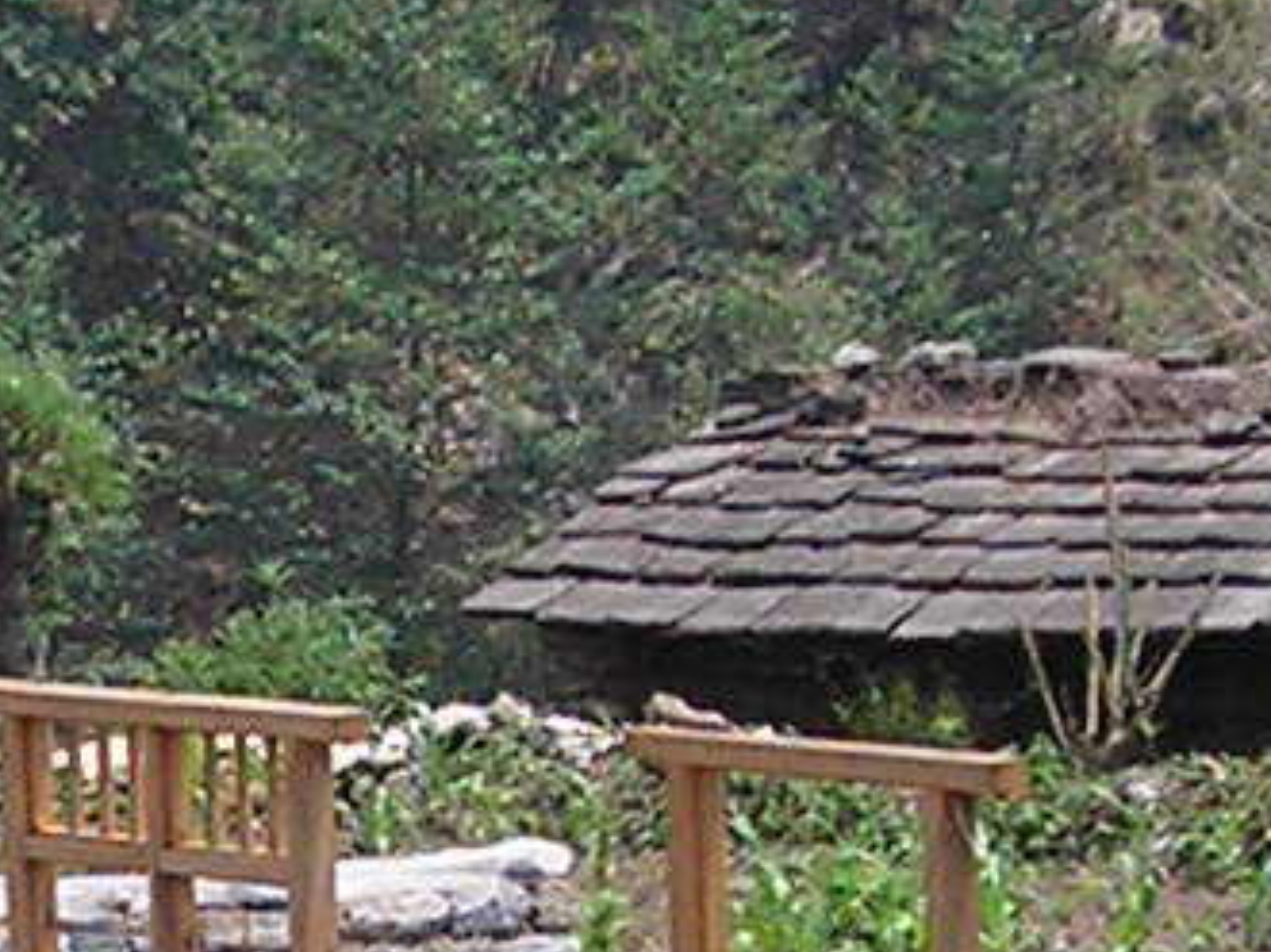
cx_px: -280
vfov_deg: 5.0
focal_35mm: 298
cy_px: 1194
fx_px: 10938
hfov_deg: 6.6
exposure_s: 1/360
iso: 50
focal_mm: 6.3
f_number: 3.2
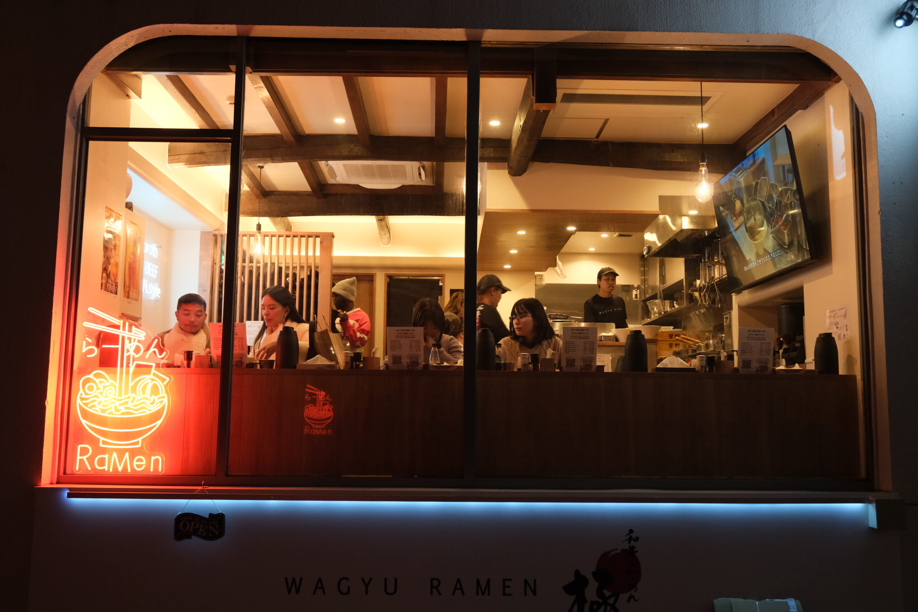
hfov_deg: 58.7
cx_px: 459
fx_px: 816
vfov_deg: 41.1
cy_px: 306
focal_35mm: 32
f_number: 3.2
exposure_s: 1/100
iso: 1600
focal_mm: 21.4
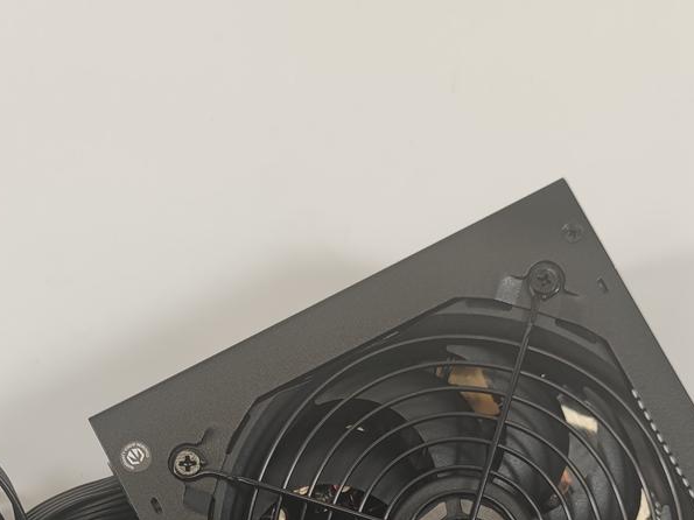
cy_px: 619
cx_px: 323
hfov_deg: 30.7
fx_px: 1263
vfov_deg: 21.6
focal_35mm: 63
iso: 73
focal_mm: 6.78
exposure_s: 1/100
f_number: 1.85
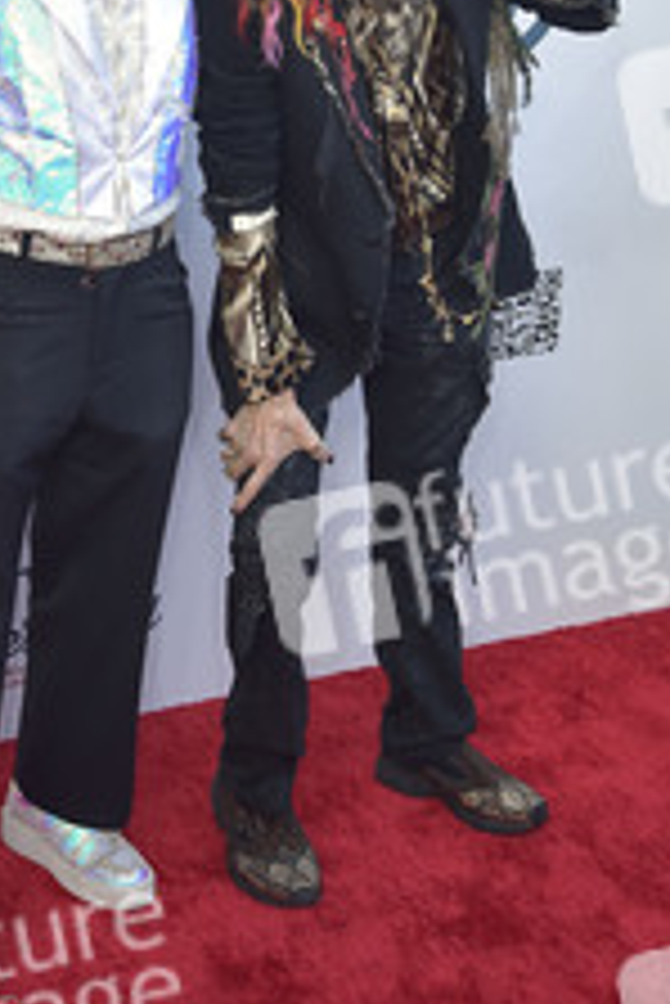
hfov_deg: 17.1
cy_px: 324
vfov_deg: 25.5
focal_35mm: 79
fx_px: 2202
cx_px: 83
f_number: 6.3
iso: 500
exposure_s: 1/250
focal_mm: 44
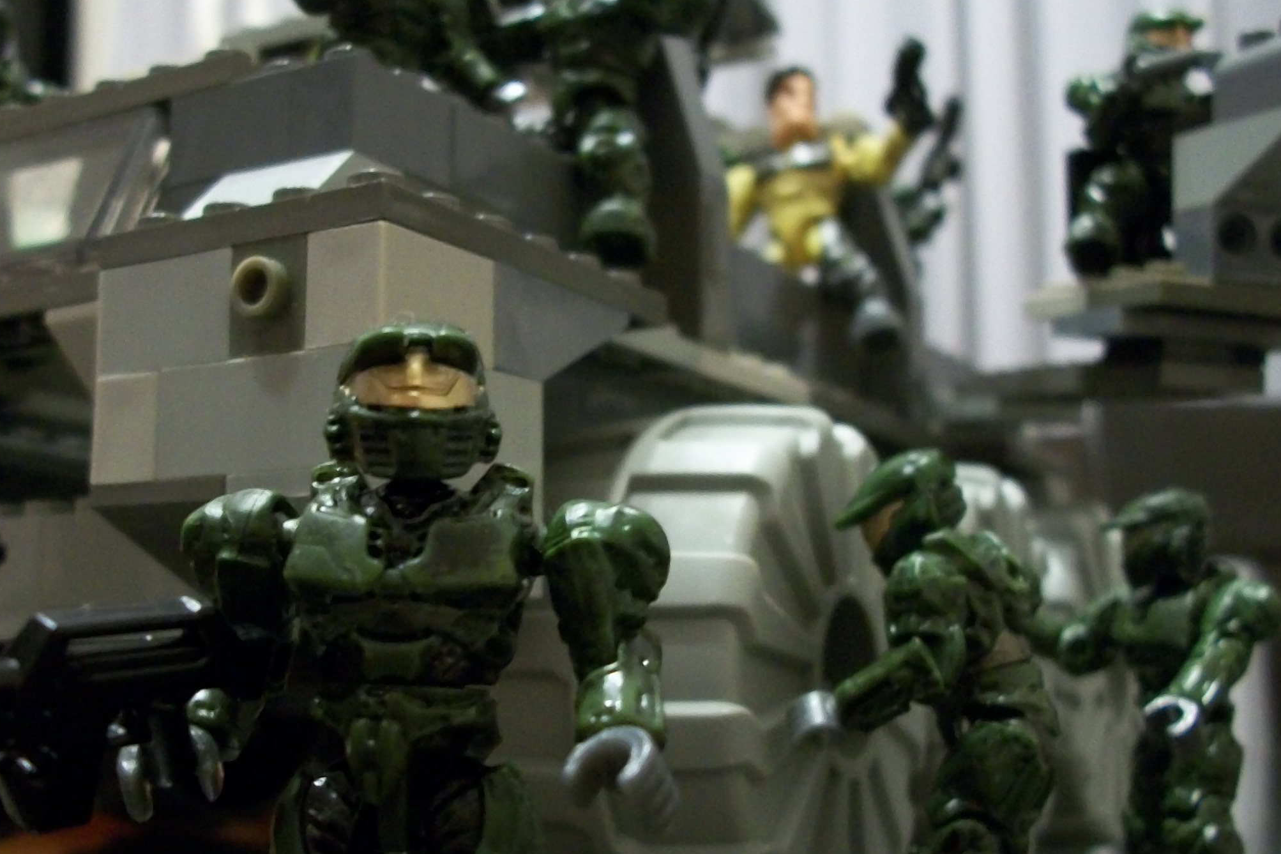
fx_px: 1530
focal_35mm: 43
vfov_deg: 31.2
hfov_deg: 45.3
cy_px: 439
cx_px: 542
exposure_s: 1/8
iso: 200
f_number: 2.9
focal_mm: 5.7
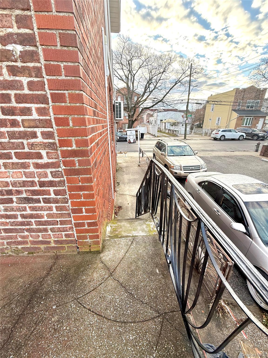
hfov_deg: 85.7
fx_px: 145
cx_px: 134
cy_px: 179
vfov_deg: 102.1
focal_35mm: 14
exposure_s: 1/127
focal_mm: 2.22
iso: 64
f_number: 2.2
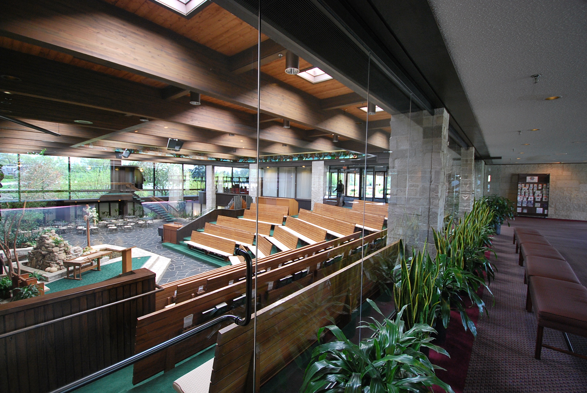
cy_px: 196
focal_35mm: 15
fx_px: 245
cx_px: 294
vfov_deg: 77.5
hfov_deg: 100.3
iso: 400
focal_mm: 10
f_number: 3.5
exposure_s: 1/20
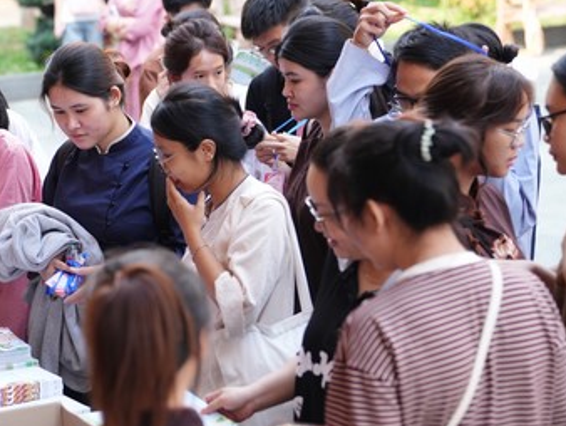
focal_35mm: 109
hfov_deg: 17.8
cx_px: 75
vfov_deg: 13.6
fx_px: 1784
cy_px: 251
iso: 400
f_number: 2.8
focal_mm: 59
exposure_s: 1/400
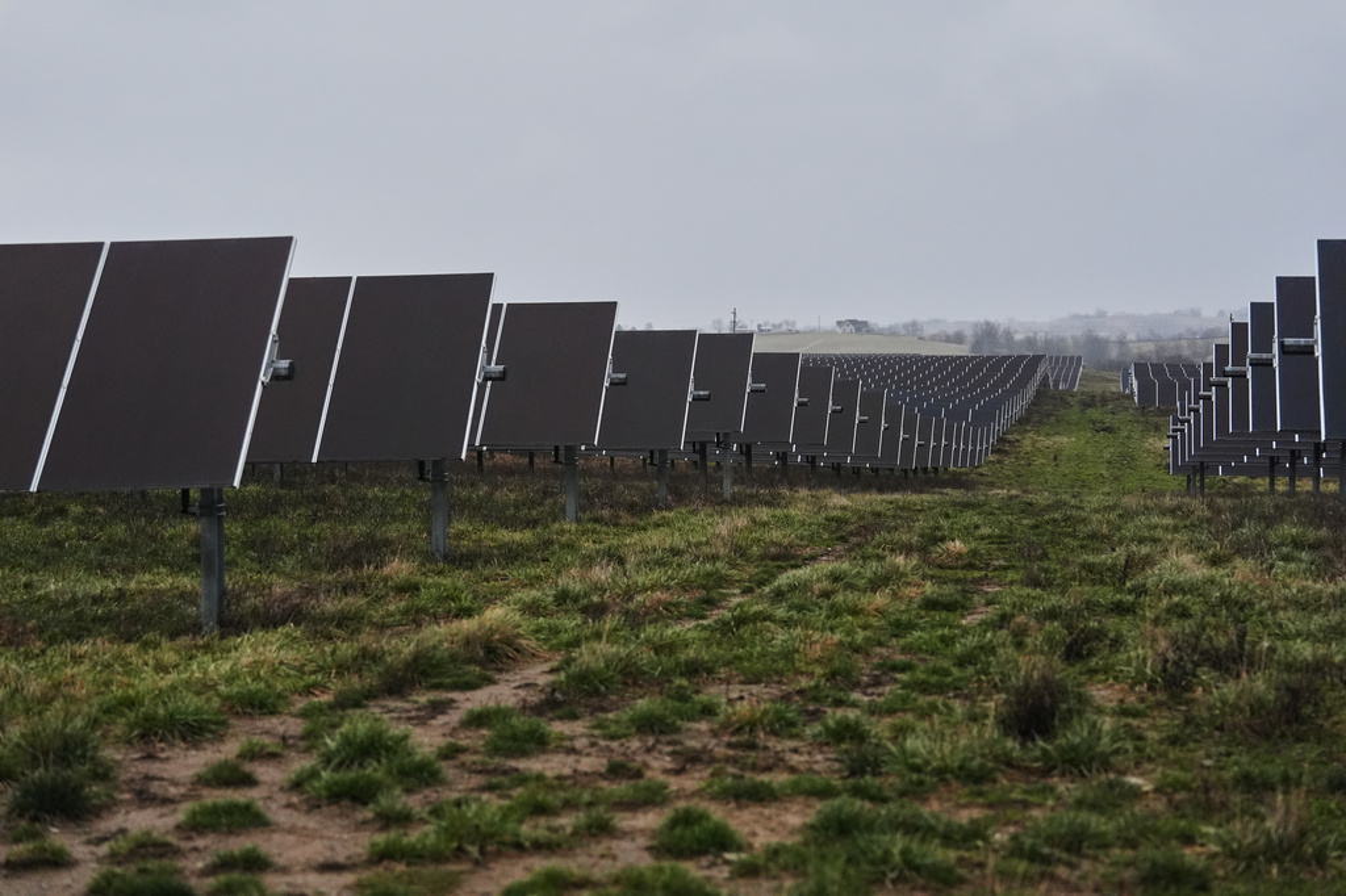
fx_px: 2616
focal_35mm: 70
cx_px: 673
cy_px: 448
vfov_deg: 19.4
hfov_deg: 28.9
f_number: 2.8
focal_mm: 70
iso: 3200
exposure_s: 1/400
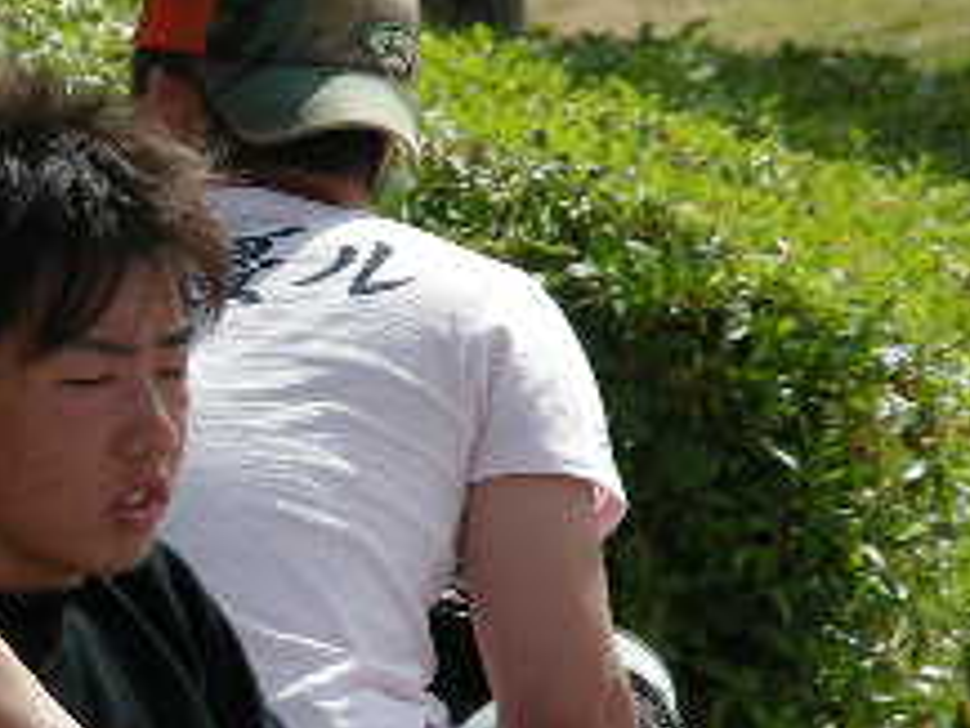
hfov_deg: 3.4
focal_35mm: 577
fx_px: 16177
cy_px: 523
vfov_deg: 2.6
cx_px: -224
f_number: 4
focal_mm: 32.7
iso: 50
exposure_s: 1/384
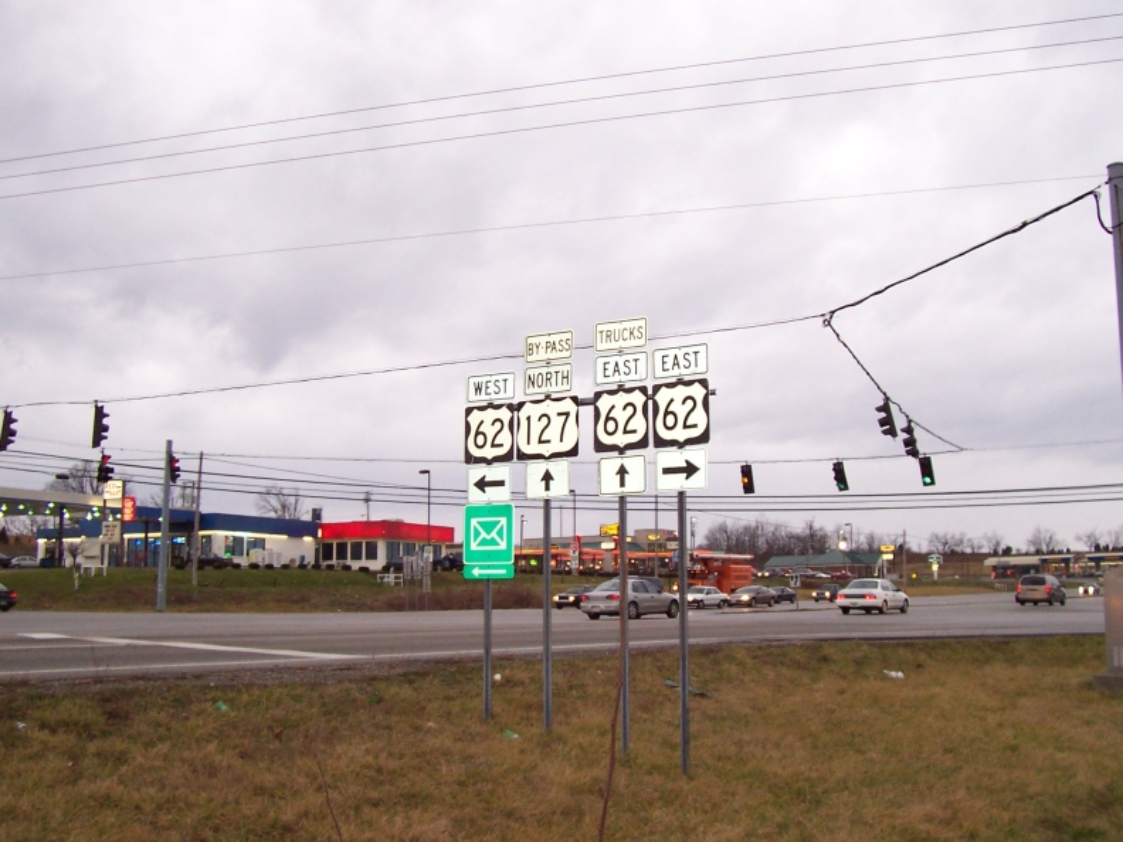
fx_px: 1200
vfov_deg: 38.7
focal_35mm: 37
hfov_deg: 50.1
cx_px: 562
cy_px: 421
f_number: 2.8
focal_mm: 5.6
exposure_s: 1/60
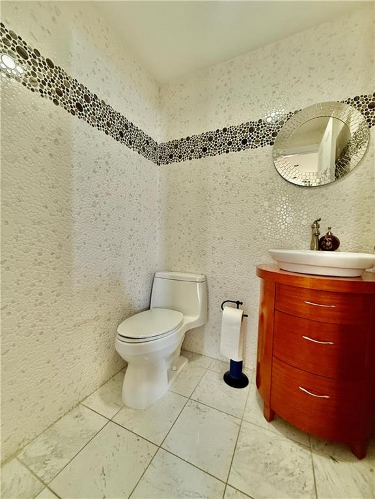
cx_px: 188
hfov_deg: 85.7
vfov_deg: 102.1
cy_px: 250
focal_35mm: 14
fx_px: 202
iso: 320
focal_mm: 2.22
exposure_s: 1/60
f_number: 2.2
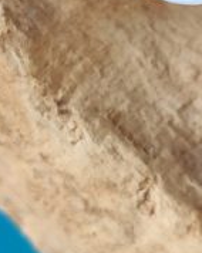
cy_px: -92
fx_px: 569
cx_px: 191
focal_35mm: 76
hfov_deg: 19.7
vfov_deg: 22.1
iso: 177
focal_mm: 4.77
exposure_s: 1/100
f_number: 1.75
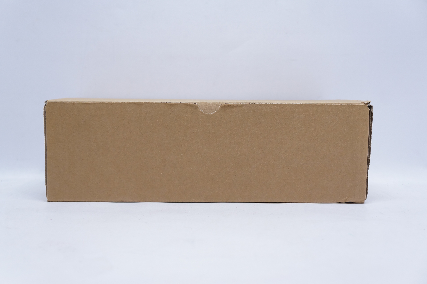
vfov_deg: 32.9
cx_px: 214
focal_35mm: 40
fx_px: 480
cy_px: 142
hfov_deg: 48.0
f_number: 4
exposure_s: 1/125
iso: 800
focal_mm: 27
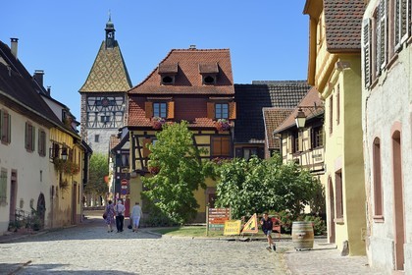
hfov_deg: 28.8
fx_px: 801
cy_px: 138
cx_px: 206
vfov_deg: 19.5
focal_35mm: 70
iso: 200
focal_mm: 70
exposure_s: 1/250
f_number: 9
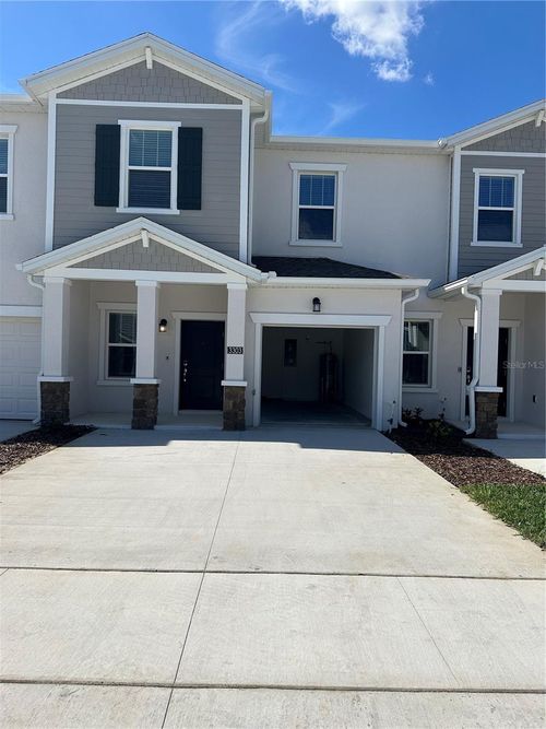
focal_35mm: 24
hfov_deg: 56.8
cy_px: 364
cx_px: 273
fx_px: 505
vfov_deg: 71.6
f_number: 1.78
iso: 80
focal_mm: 6.86
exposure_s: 1/8197
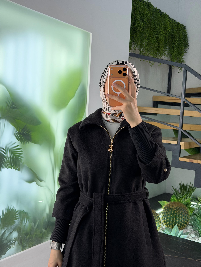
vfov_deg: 39.7
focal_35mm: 48
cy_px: 134
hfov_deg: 30.3
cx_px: 100
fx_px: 372
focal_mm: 6.76
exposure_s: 1/163
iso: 64
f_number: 1.78
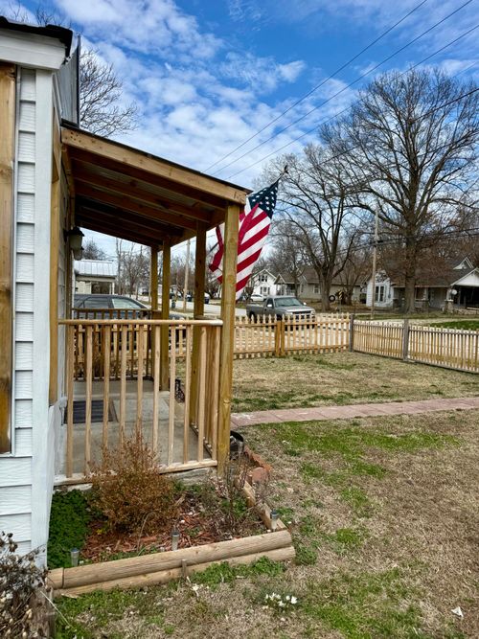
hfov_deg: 56.8
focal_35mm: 24
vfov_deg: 71.6
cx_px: 240
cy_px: 320
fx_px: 443
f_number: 1.78
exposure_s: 1/4167
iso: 80
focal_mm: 6.76
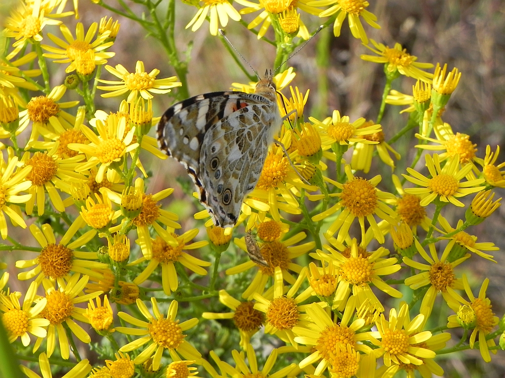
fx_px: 1532
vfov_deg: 14.1
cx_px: 252
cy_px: 189
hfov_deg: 18.7
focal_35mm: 105
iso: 160
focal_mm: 18.8
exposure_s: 1/532
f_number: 5
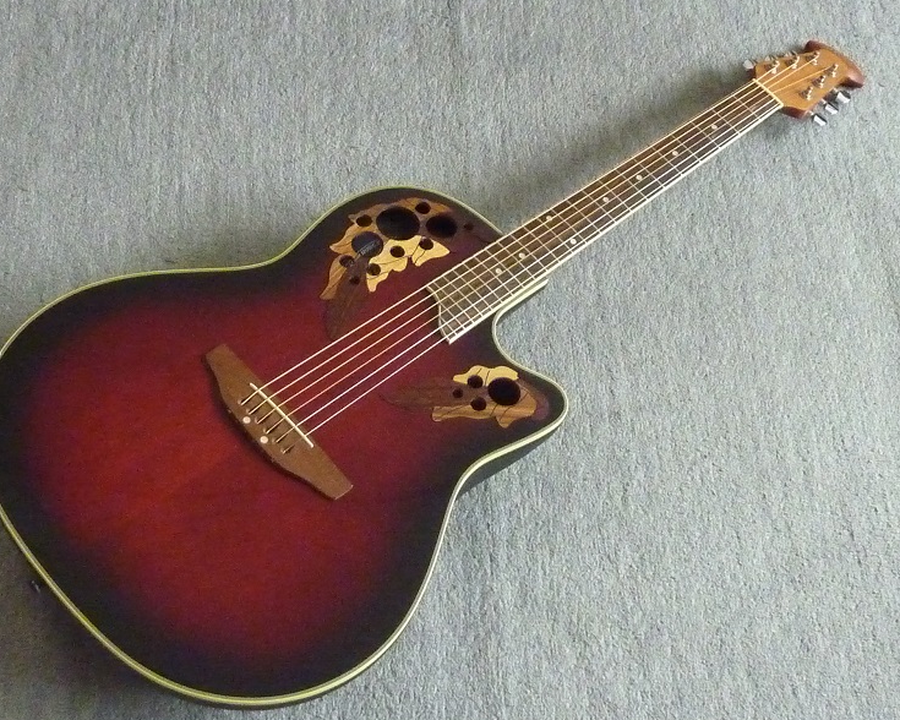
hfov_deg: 36.6
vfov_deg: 29.7
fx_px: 1358
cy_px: 360
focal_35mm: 51
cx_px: 430
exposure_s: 1/40
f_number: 3.3
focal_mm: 4.4
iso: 800
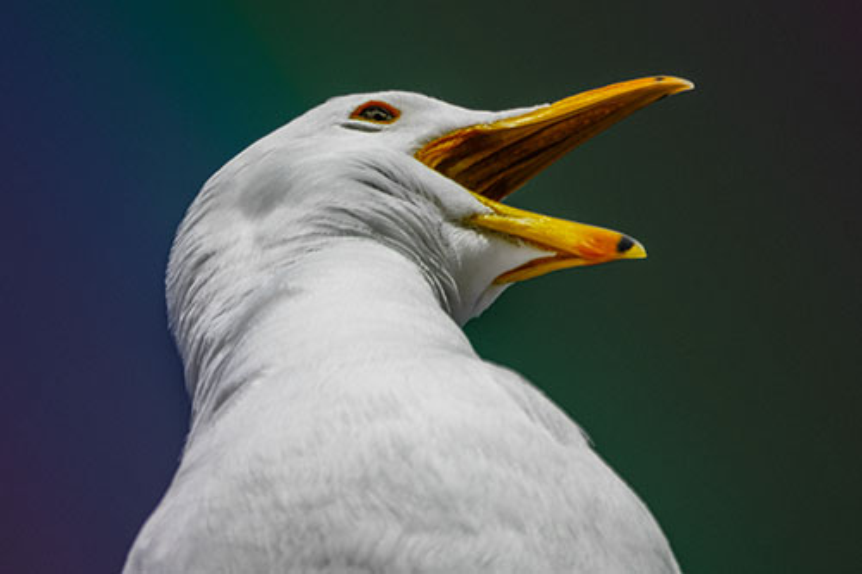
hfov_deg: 1.7
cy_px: 287
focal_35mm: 1200
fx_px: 28722
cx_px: 431
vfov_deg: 1.1
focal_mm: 1200
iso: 1000
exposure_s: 1/2500
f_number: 13
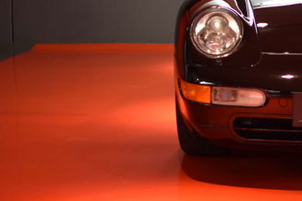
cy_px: 51
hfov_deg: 16.1
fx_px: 1033
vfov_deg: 11.1
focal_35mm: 123
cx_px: 346
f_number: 2.2
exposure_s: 1/60
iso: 800
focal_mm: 35
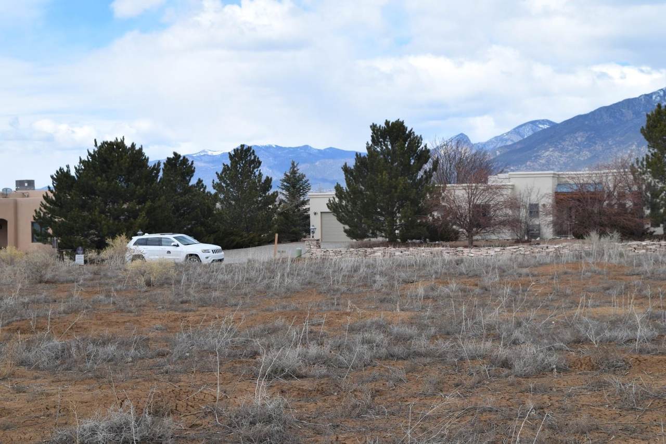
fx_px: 1110
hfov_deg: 33.4
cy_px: 222
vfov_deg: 22.6
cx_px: 333
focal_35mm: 60
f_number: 9
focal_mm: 40
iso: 200
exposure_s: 1/400
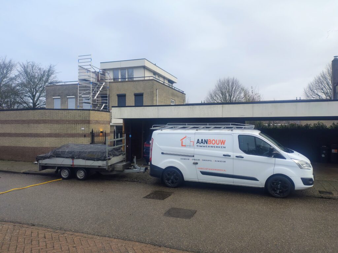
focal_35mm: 25
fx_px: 244
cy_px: 126
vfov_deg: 54.9
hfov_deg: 69.4
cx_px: 169
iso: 152
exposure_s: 1/120
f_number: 1.7
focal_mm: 4.71
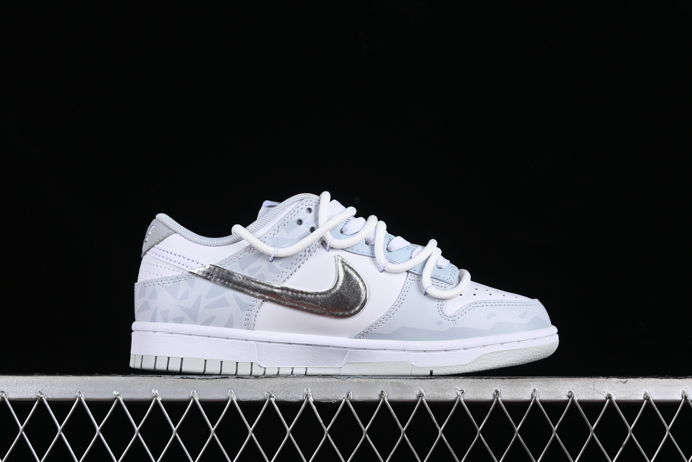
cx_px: 346
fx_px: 1442
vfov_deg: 18.2
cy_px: 231
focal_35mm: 75
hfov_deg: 27.0
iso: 160
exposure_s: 1/80
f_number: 8
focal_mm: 50
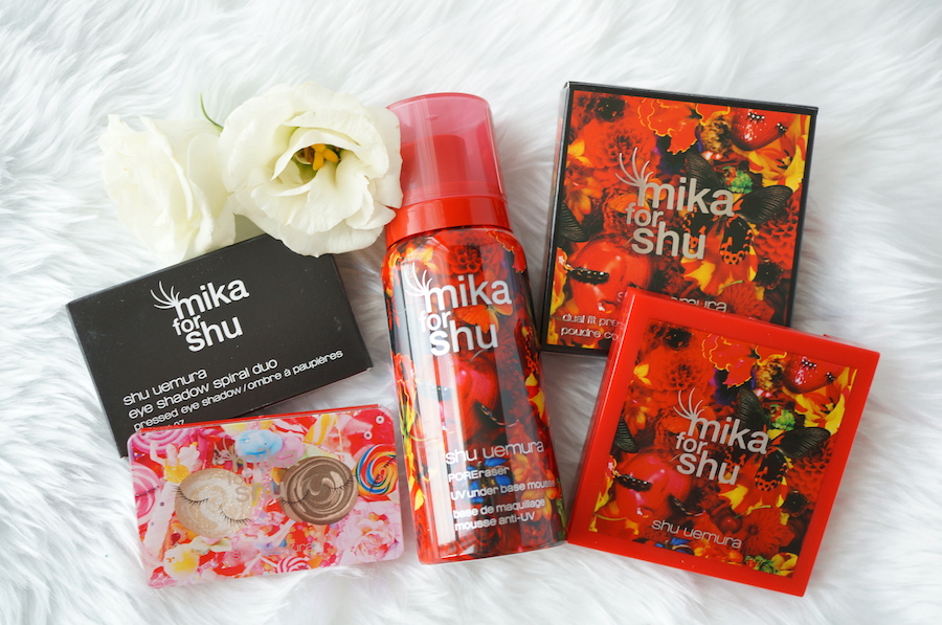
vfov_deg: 29.8
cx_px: 471
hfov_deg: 43.7
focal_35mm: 45
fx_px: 1176
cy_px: 312
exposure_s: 1/60
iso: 400
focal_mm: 30
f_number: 4
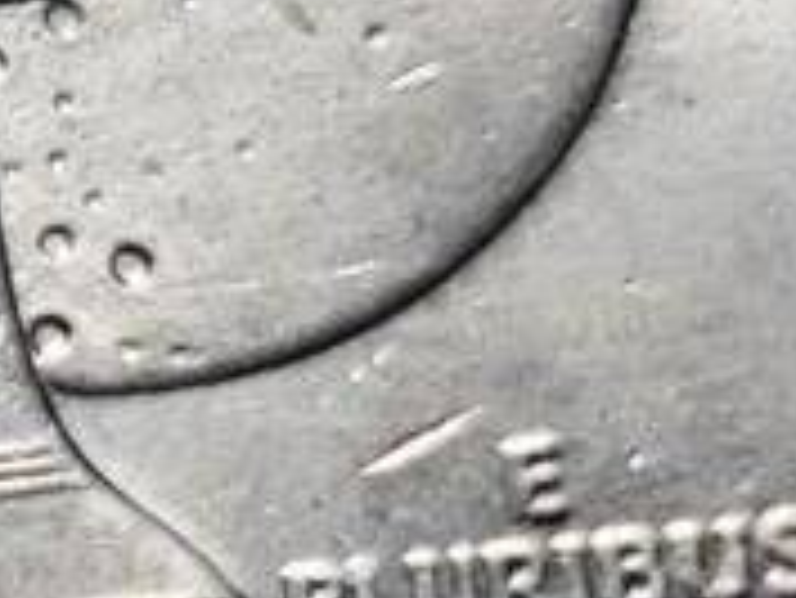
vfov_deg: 3.8
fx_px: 8905
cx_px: -1408
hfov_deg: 4.9
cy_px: 517
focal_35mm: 387
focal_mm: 5.84
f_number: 1.6
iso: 100
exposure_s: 1/100
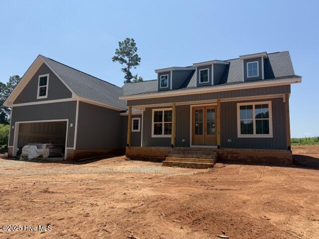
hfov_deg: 71.6
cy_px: 120
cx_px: 160
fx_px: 221
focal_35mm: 24
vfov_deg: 56.8
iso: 80
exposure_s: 1/4167
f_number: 1.78
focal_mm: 6.76
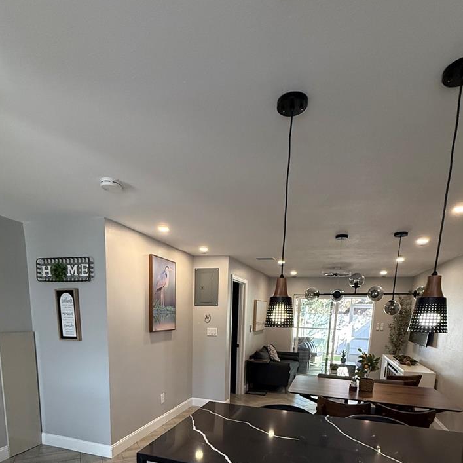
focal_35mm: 21
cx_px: 226
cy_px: 367
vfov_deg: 65.9
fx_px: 318
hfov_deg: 72.1
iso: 320
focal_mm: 2.22
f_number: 2.2
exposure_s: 1/120
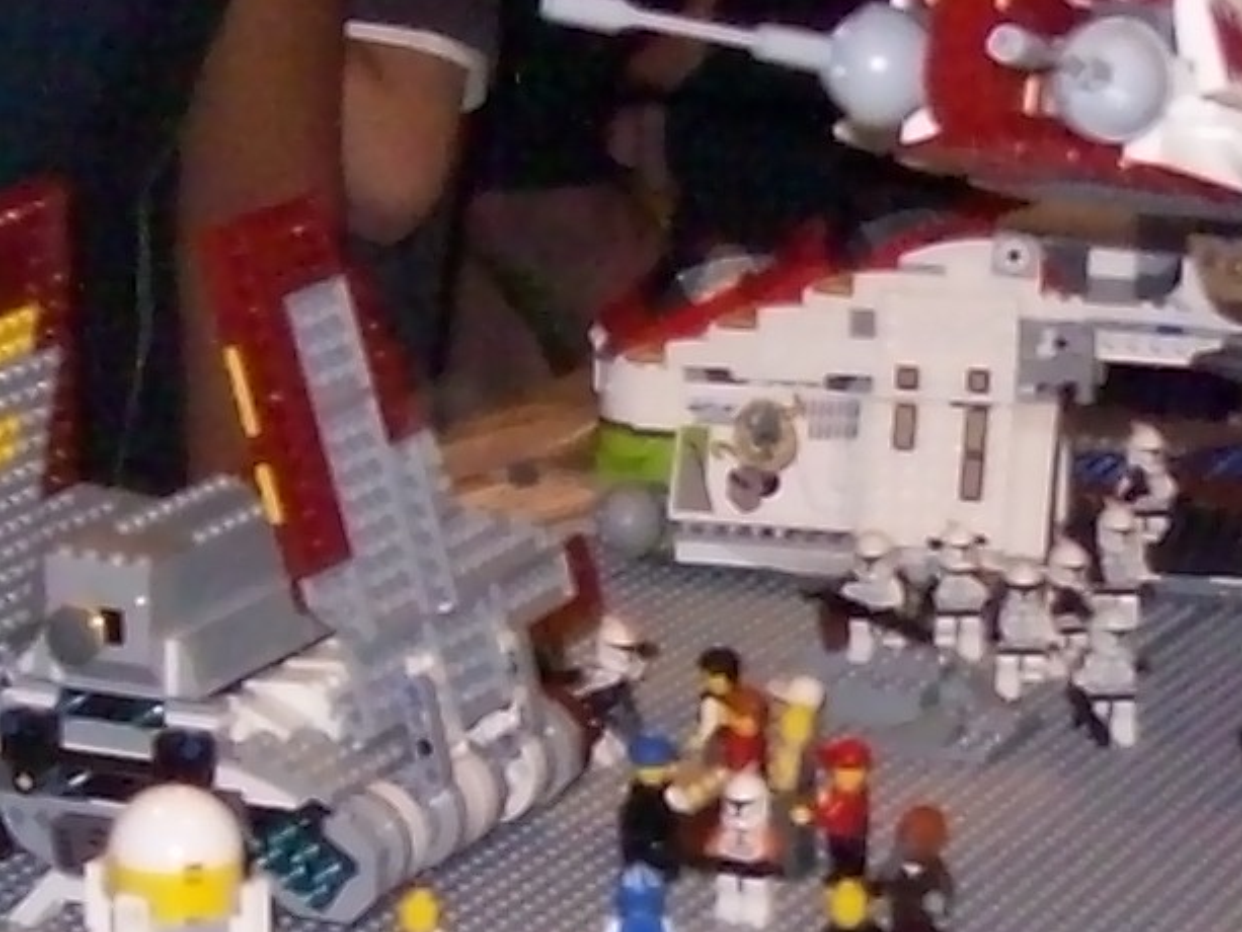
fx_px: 5419
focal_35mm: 151
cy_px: 867
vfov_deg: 9.8
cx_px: 1078
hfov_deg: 13.0
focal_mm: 6
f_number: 2.7
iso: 160
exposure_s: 1/64
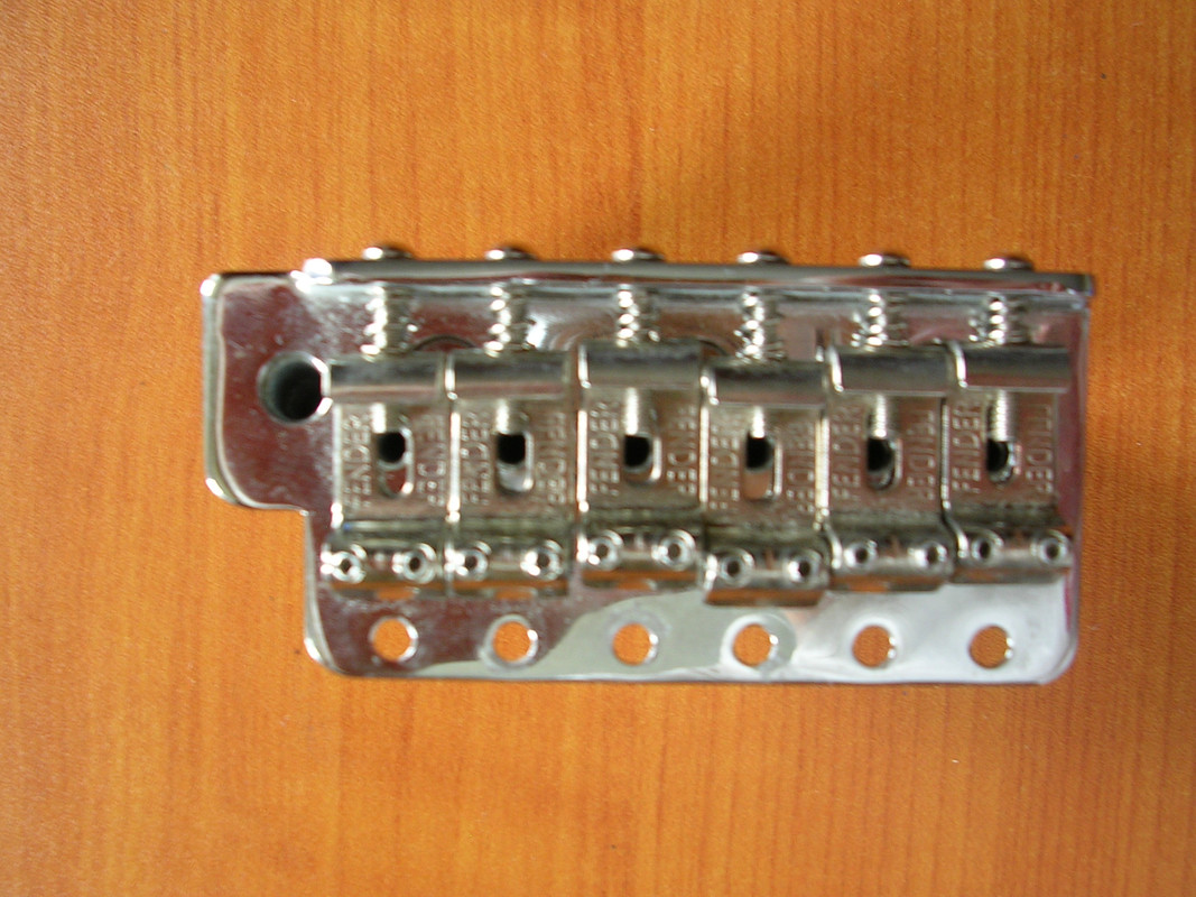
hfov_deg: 49.0
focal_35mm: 38
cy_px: 448
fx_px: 1313
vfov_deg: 37.7
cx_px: 598
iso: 50
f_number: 2.8
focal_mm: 5.8
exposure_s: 1/30.4
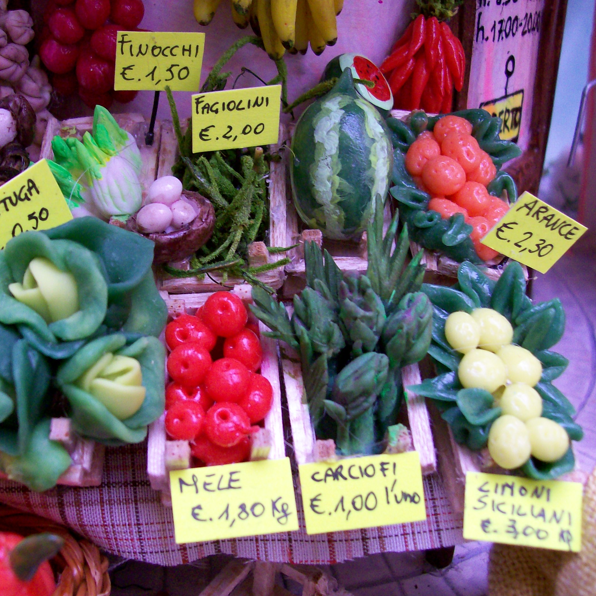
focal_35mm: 43
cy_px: 294
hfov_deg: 38.9
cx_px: 227
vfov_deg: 39.2
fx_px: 838
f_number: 2.7
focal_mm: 6
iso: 120
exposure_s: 1/32
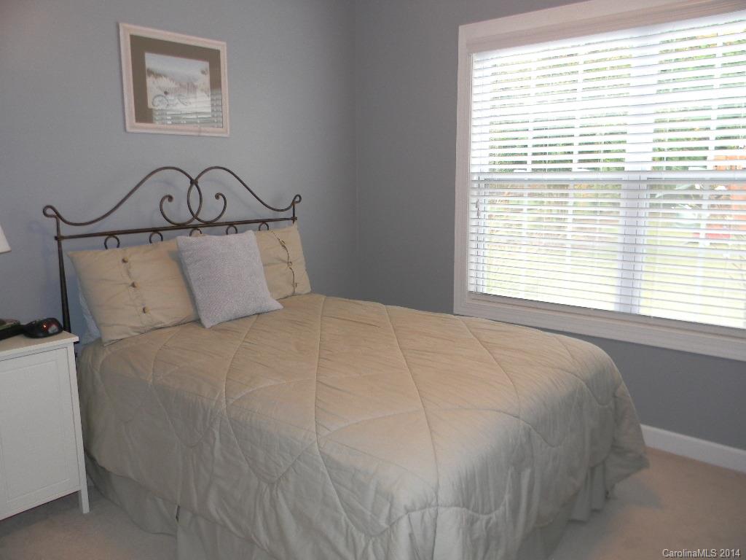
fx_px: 603
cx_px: 373
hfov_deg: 63.4
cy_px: 280
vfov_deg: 49.7
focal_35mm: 28
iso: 200
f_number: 3.5
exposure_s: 1/34
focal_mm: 5
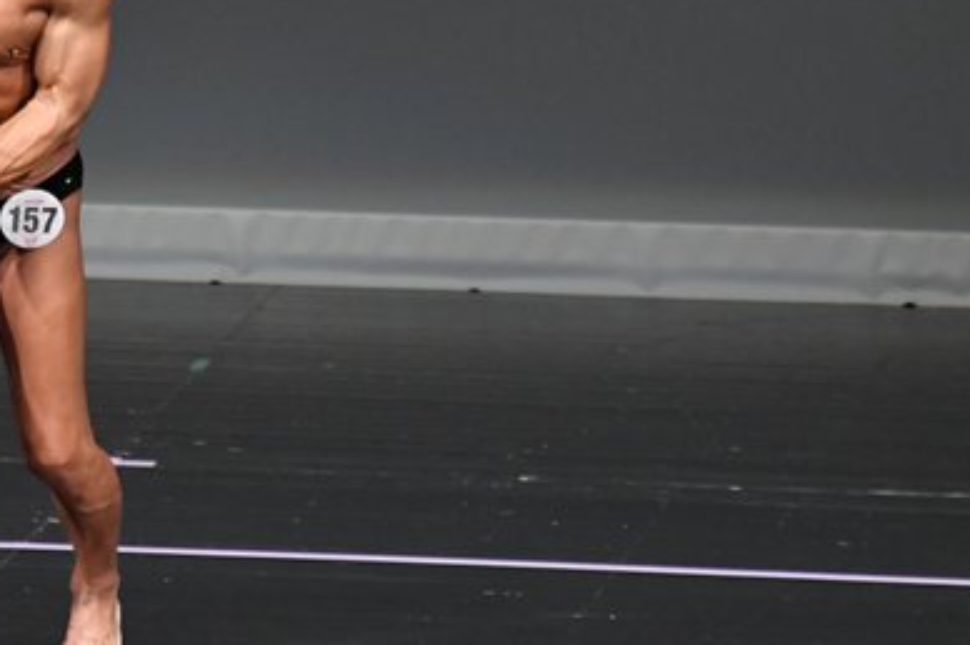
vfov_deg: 1.8
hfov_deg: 2.8
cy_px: 210
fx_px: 20164
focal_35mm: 749
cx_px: 136
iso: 4000
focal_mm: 250
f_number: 5.6
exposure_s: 1/400
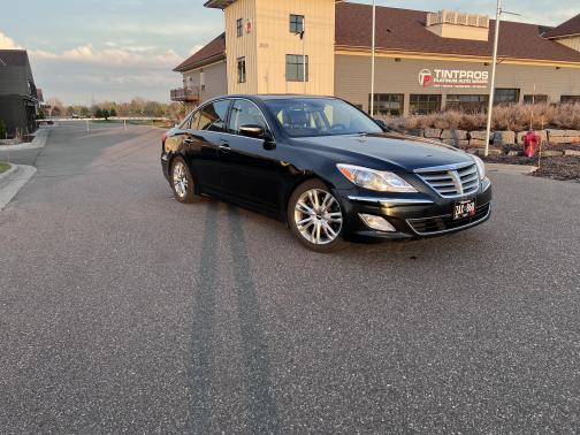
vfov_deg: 53.1
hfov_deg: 67.3
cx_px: 290
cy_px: 218
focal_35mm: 26
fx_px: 436
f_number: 1.5
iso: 50
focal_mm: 5.7
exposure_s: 1/359
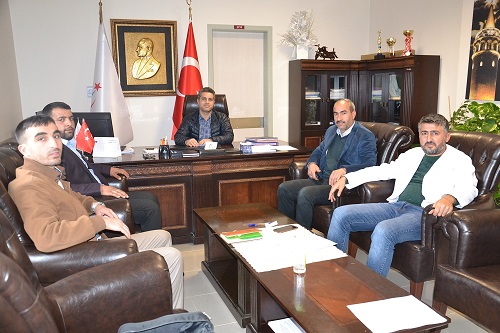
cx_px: 250
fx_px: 437
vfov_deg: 41.7
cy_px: 166
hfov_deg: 59.5
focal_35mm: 32
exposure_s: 1/60
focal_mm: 21
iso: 1600
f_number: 3.8
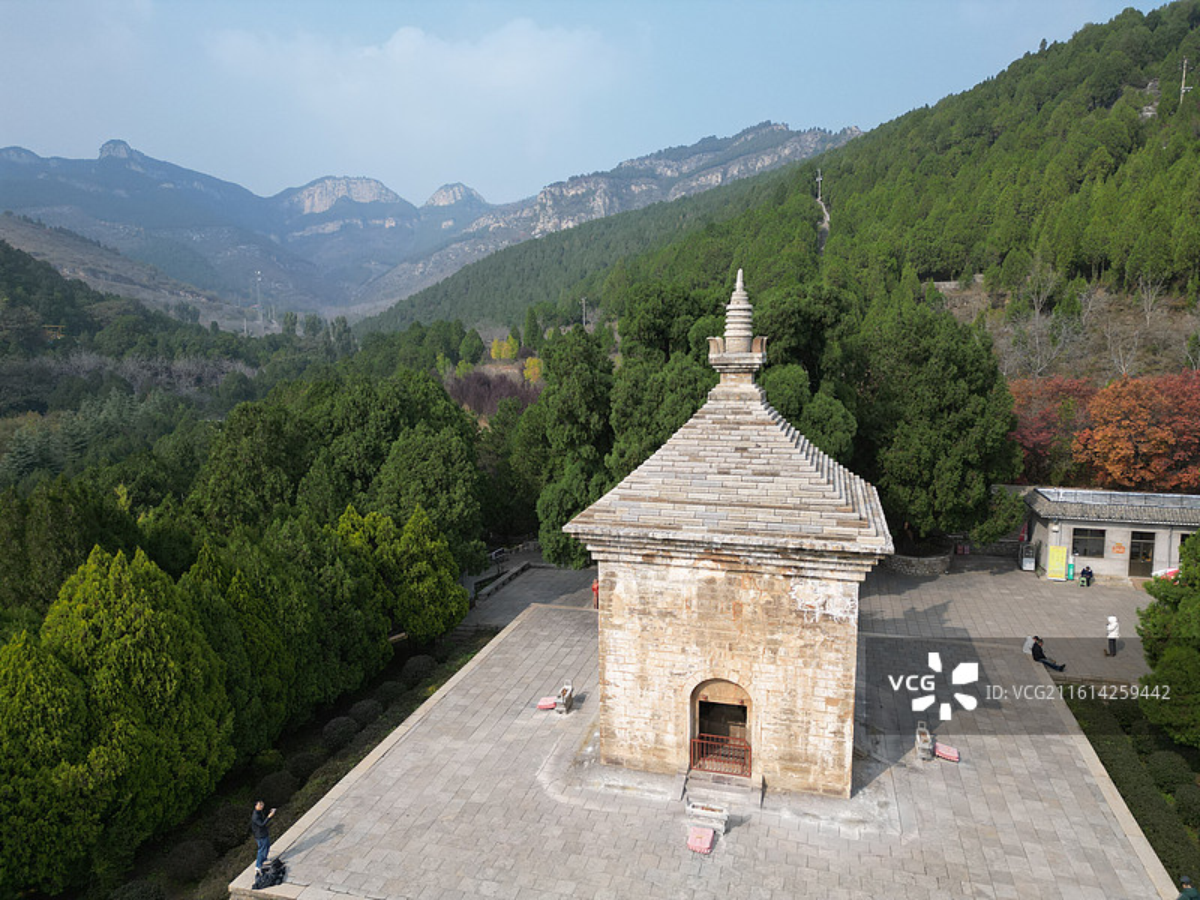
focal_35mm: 24
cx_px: 600
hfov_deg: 71.6
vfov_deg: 56.8
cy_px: 450
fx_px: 832
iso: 100
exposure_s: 1/2000
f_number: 1.7
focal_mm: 6.72
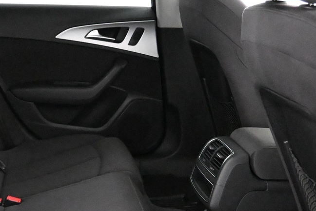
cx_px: 106
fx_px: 527
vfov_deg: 22.4
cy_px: 160
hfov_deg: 33.1
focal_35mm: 60
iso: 12800
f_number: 3.5
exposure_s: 1/60
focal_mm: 16
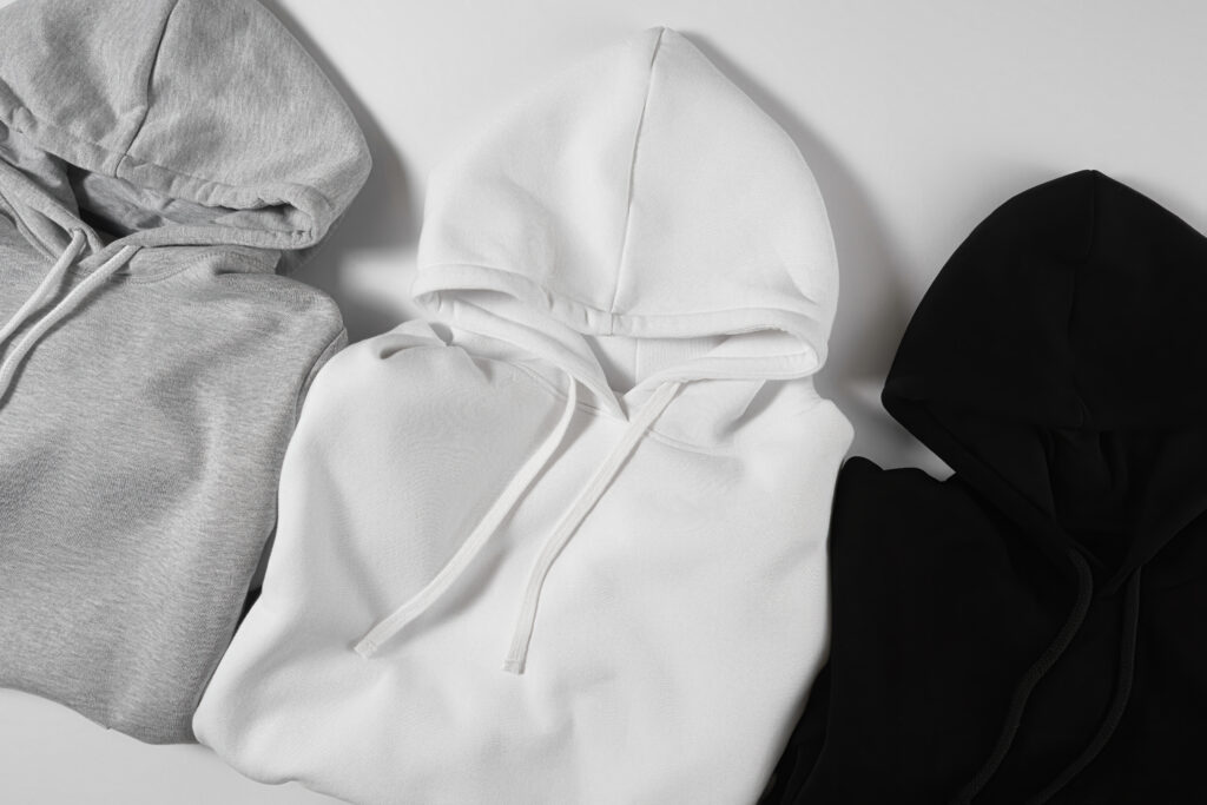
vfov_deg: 37.9
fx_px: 1174
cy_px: 402
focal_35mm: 35
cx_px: 604
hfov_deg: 54.4
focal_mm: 35
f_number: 6.3
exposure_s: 1/160
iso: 200
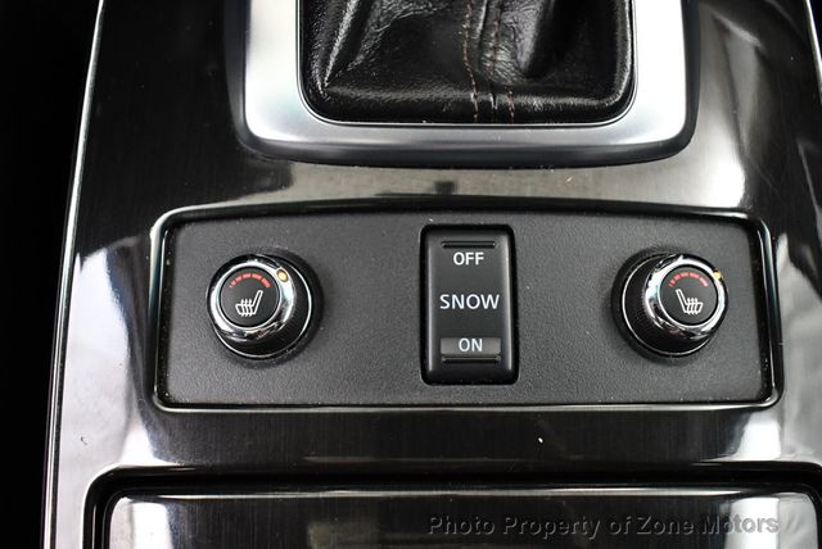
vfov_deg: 36.9
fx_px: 823
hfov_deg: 53.1
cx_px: 411
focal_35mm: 36
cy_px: 274
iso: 3200
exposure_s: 1/100
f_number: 3.5
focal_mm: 18
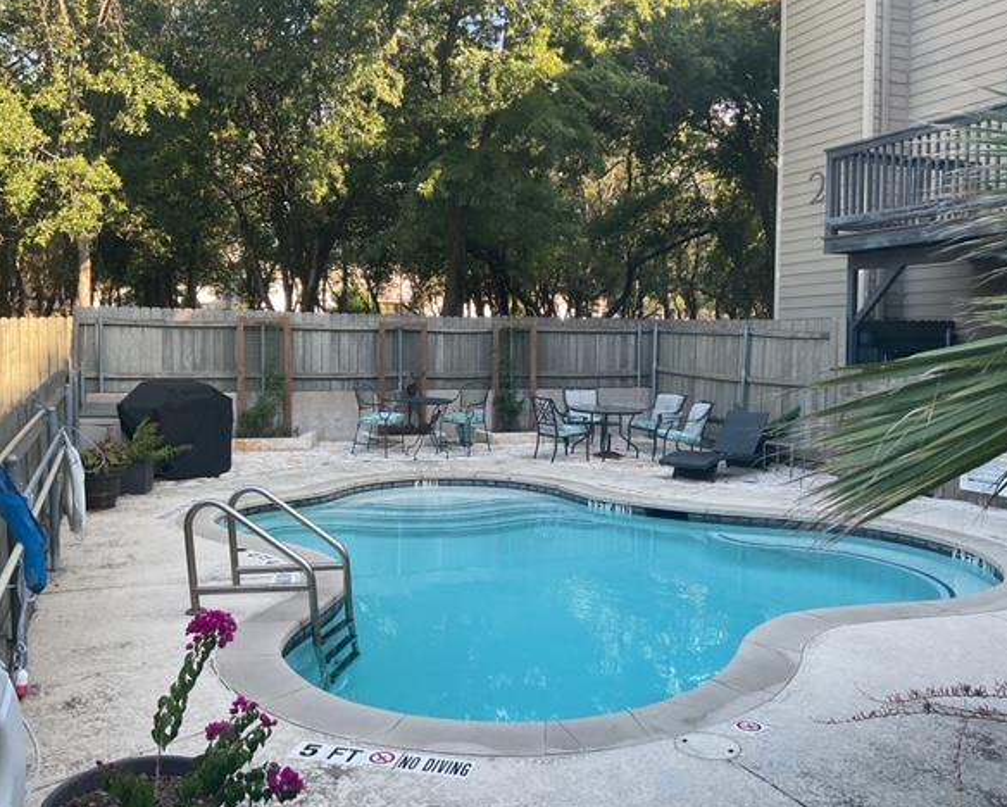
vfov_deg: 47.2
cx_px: 495
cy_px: 400
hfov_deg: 57.1
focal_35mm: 31
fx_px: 925
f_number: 1.8
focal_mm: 3
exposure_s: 1/122
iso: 16
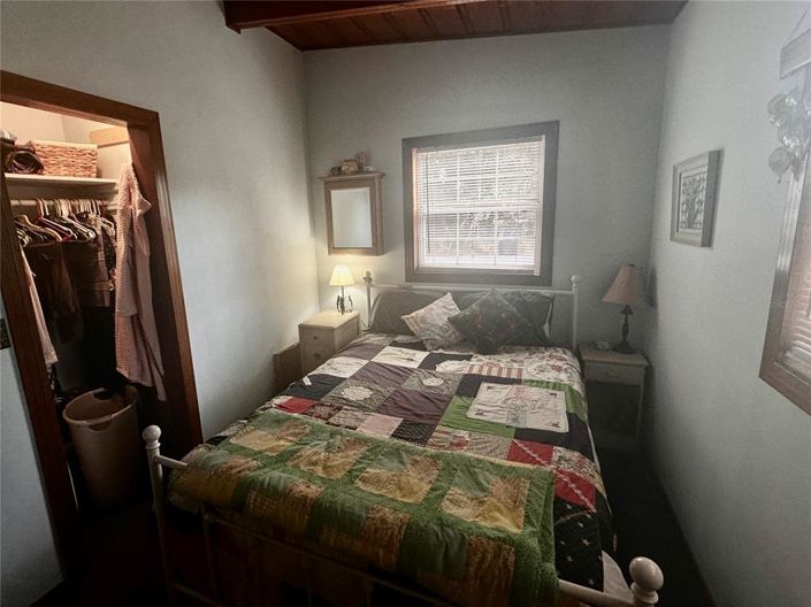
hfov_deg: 102.1
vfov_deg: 85.6
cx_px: 406
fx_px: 328
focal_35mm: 14
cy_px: 304
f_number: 2.2
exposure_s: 1/120
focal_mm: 2.22
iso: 100
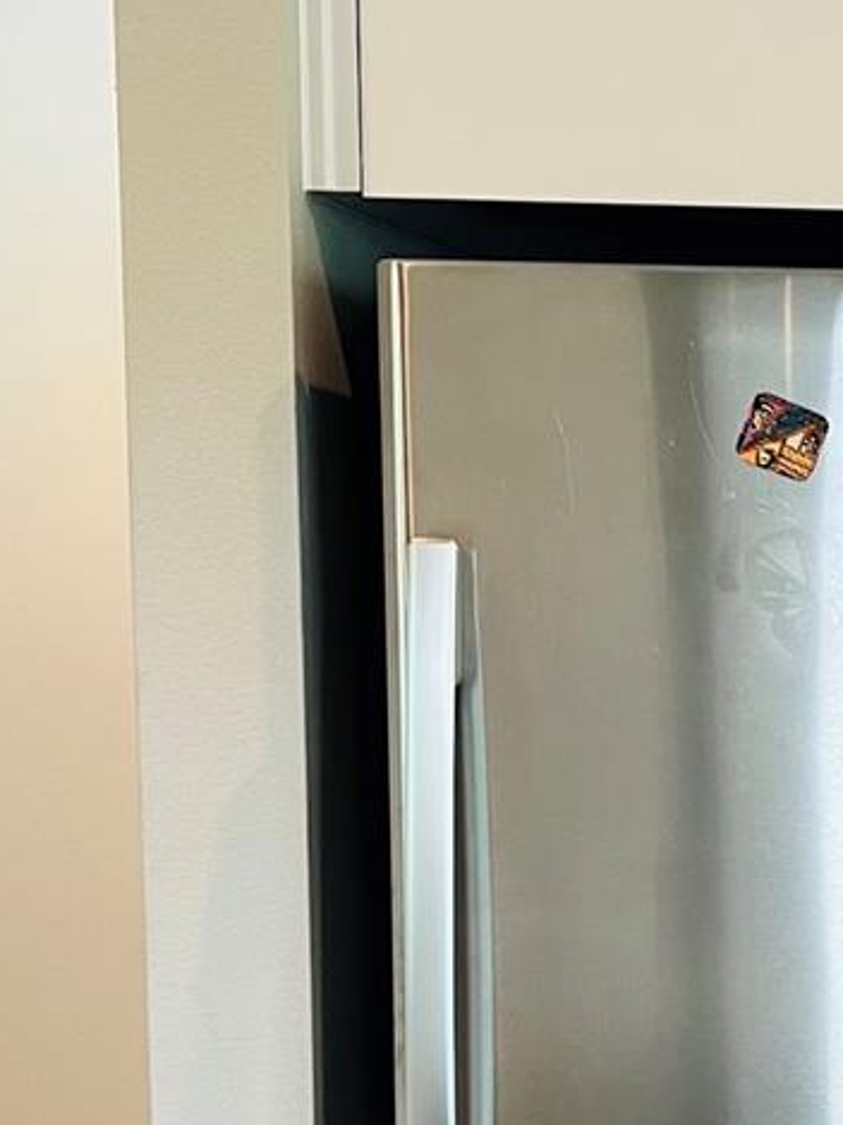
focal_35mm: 85
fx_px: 2763
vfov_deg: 22.8
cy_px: 878
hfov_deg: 16.4
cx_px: 1080
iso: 125
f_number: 1.5
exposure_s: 1/60
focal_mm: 5.7
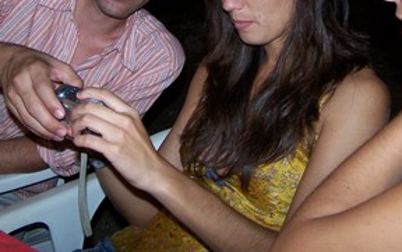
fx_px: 690
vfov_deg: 20.2
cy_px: 28
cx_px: 218
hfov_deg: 32.5
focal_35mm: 63
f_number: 2.8
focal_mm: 6.3
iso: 140
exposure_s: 1/60
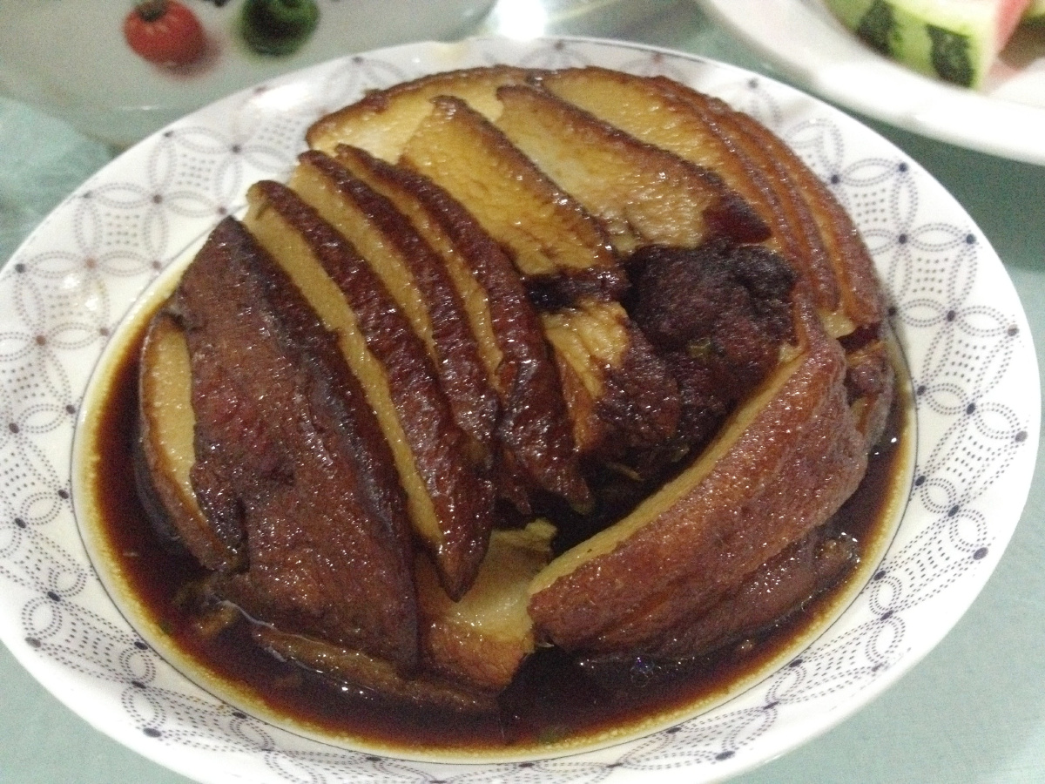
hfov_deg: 52.6
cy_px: 392
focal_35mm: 35
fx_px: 1057
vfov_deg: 40.7
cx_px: 522
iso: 800
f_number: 2.4
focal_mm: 4.28
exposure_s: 1/15
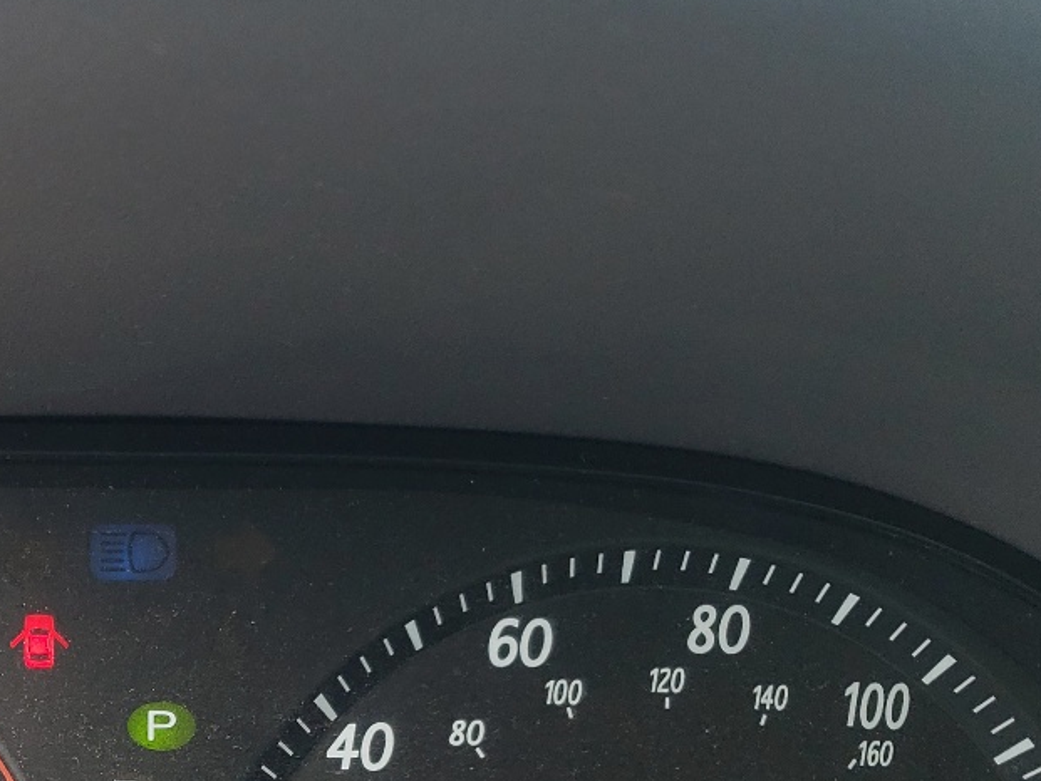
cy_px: 940
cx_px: 57
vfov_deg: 20.5
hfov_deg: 27.6
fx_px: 2015
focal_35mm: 67
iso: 50
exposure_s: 1/189
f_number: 1.5
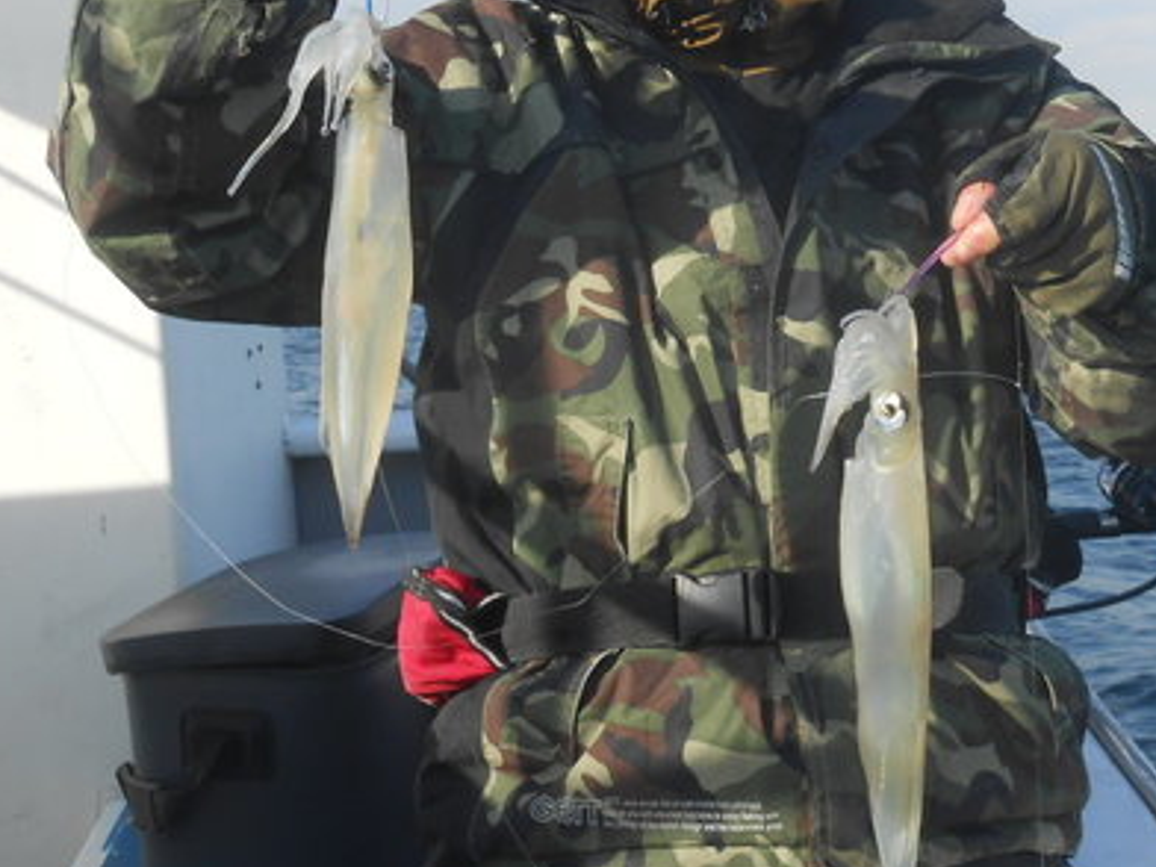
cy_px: 271
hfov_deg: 31.1
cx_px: 672
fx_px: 2070
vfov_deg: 23.5
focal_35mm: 62
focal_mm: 6.8
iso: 80
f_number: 4.2
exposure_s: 1/400
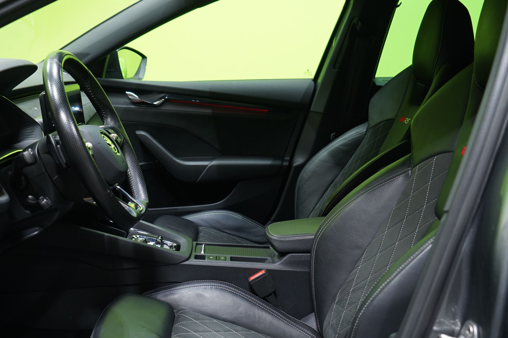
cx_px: 215
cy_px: 185
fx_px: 593
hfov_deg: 46.3
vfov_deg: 31.9
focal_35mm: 42
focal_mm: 32
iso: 800
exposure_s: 1/25
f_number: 4.5
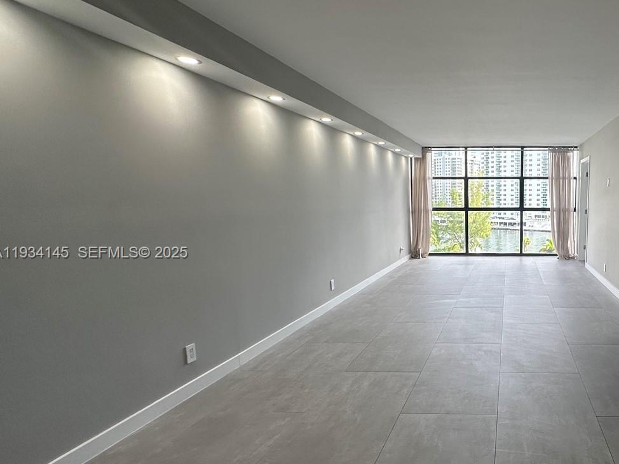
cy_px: 254
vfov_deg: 58.8
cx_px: 498
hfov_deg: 66.8
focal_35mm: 23
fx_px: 411
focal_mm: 2.22
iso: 50
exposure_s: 1/120
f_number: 2.2
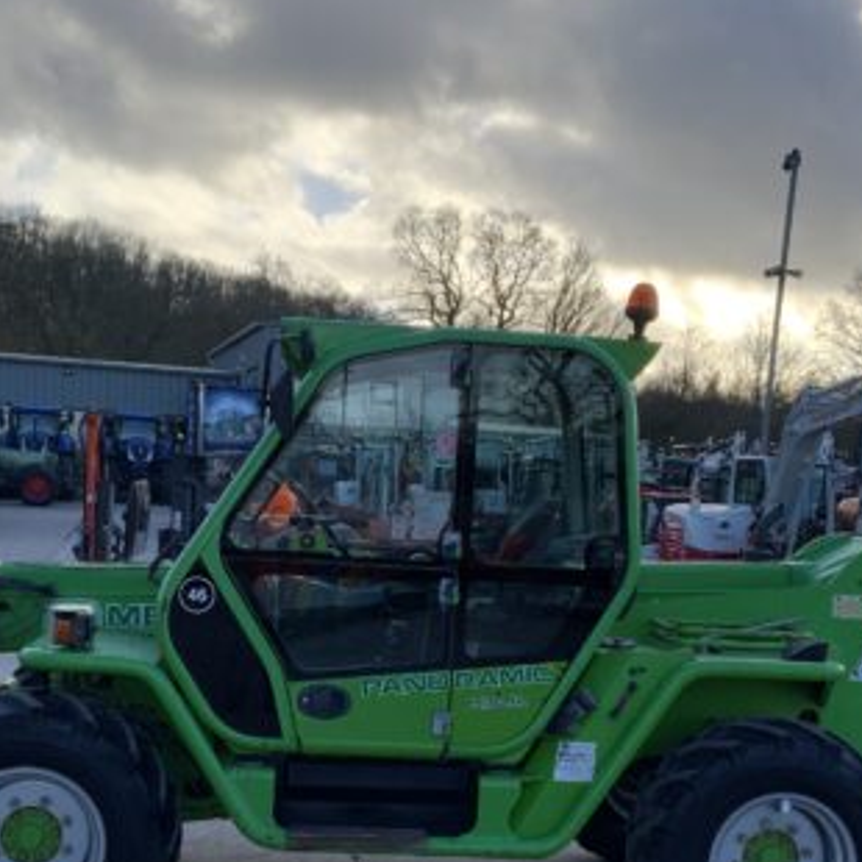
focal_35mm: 53
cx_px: 414
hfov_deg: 32.2
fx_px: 1493
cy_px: 592
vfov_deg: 31.9
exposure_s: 1/1121
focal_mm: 3
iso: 16
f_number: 1.8
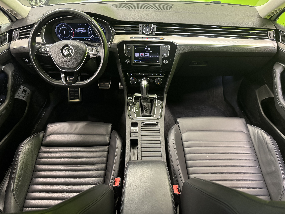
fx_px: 198
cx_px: 142
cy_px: 107
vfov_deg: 56.8
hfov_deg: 71.6
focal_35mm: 24
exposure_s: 1/33
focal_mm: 6.76
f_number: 1.78
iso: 640
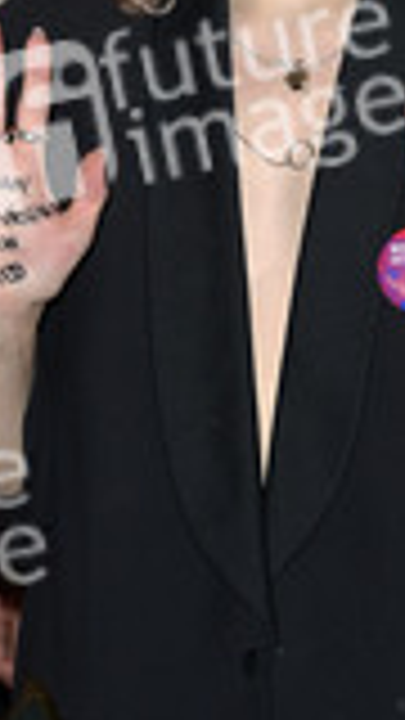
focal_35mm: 328
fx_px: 6262
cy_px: 333
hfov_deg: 3.7
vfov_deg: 6.6
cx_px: 306
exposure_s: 1/125
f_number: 5.6
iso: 1250
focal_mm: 125
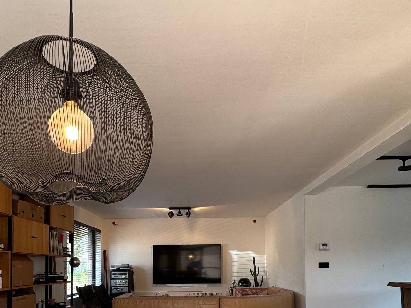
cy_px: 266
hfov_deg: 63.3
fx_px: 332
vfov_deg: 45.9
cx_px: 182
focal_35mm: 28
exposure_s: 1/99
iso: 80
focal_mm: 2.22
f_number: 2.2
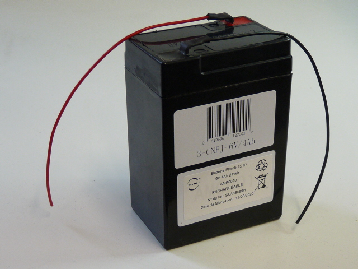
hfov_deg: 27.4
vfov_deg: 20.7
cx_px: 179
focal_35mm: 71
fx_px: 734
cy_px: 134
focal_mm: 7.1
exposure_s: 1/30
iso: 125
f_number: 3
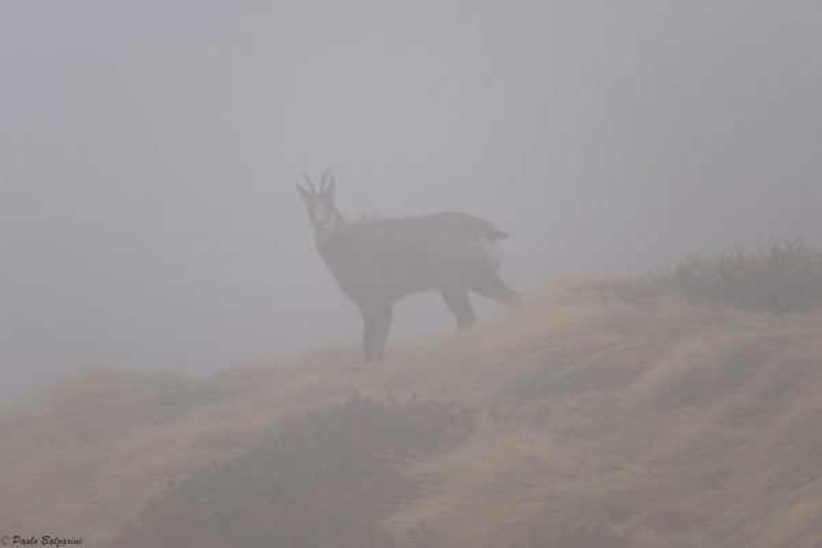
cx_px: 411
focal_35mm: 550
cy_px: 274
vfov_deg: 2.5
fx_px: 12557
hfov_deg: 3.7
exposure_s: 1/640
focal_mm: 550
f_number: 8
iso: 800
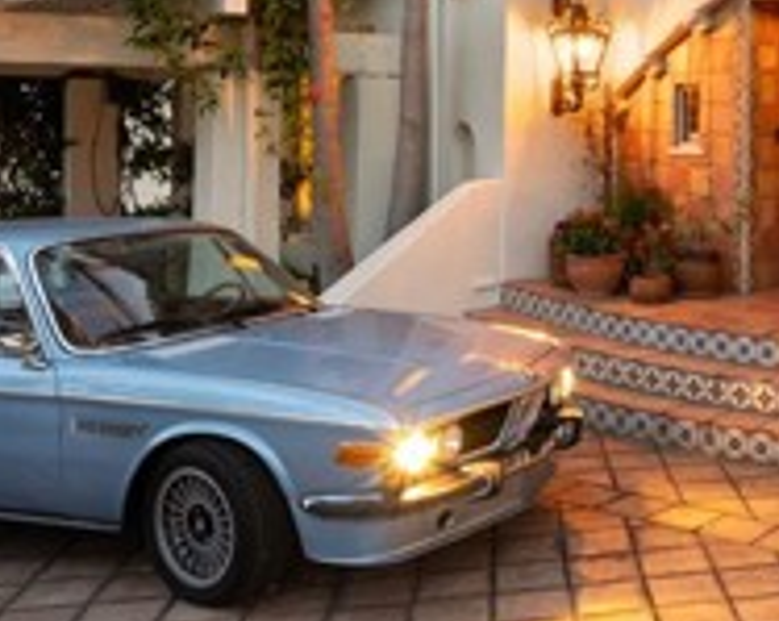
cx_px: 821
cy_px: 133
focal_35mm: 45
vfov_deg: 32.5
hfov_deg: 36.1
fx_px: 1036
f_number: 8
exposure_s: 3.2
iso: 500
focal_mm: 14
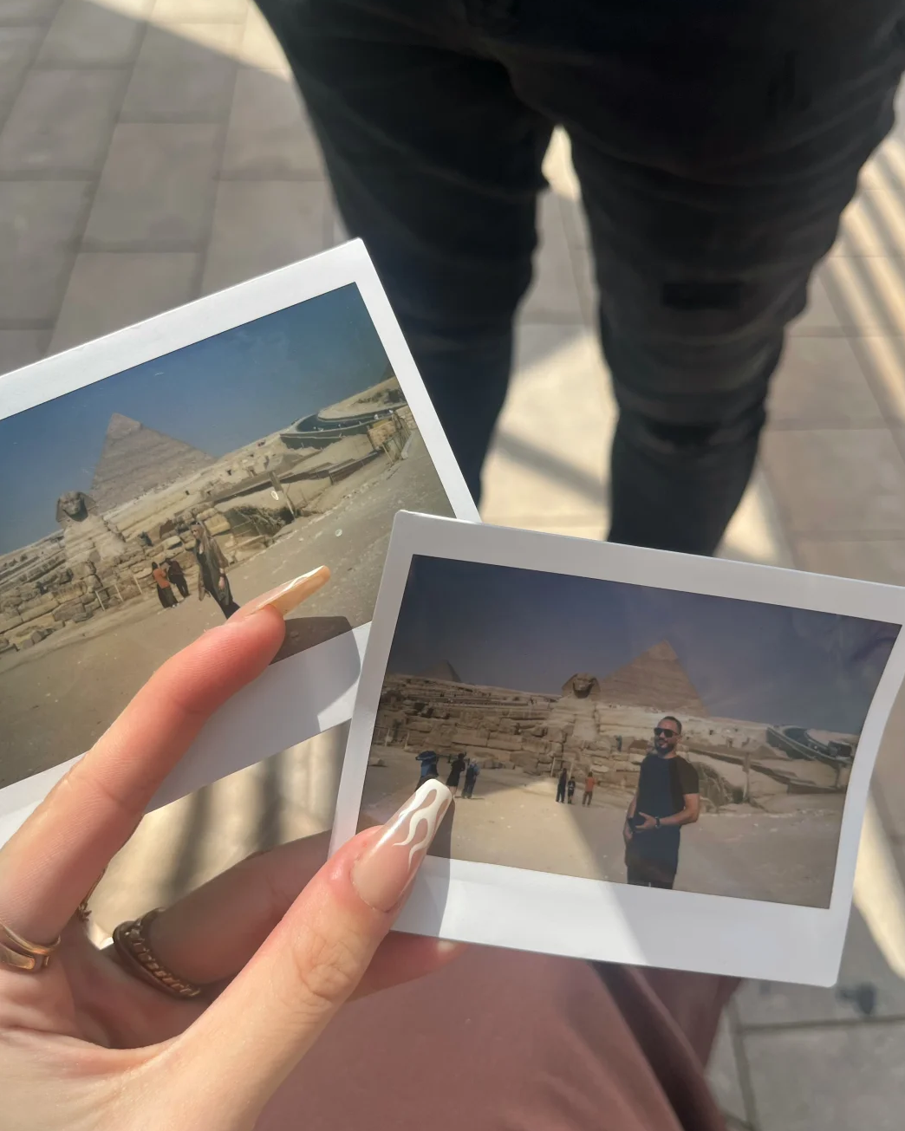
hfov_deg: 51.5
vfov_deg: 62.2
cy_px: 556
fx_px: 937
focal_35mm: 28
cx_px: 467
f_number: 1.6
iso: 50
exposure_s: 1/2463
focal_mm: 5.1
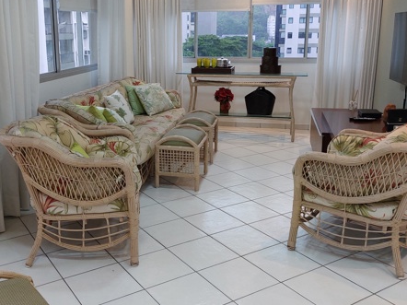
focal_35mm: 39
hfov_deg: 47.7
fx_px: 458
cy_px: 130
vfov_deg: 36.7
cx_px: 170
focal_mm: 5.23
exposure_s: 1/100
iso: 160
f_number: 1.8
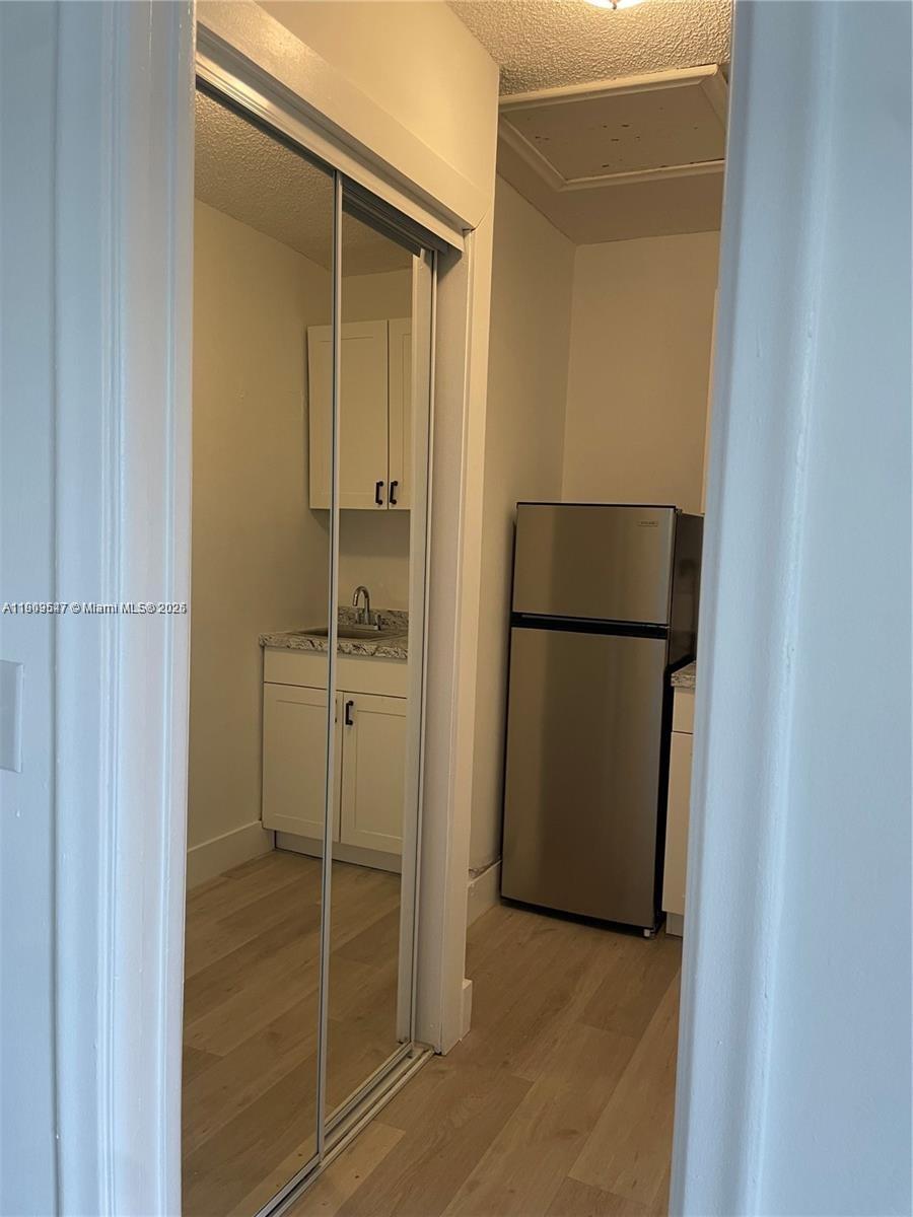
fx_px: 914
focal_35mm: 26
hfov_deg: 53.1
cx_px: 456
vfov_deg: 67.3
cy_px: 608
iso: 80
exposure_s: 1/60
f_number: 1.6
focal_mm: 4.2
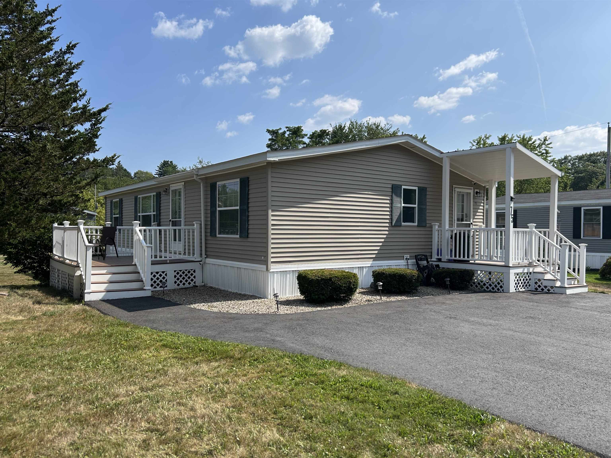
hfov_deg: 67.3
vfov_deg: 53.1
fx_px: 459
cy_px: 229
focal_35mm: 26
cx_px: 306
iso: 50
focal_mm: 5.7
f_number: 1.5
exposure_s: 1/4831
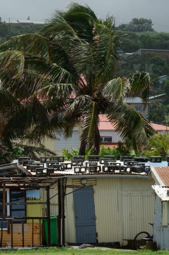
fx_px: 1433
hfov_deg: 6.7
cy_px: 128
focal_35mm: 202
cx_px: 84
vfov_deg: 10.2
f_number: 11
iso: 200
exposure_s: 1/800
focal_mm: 135
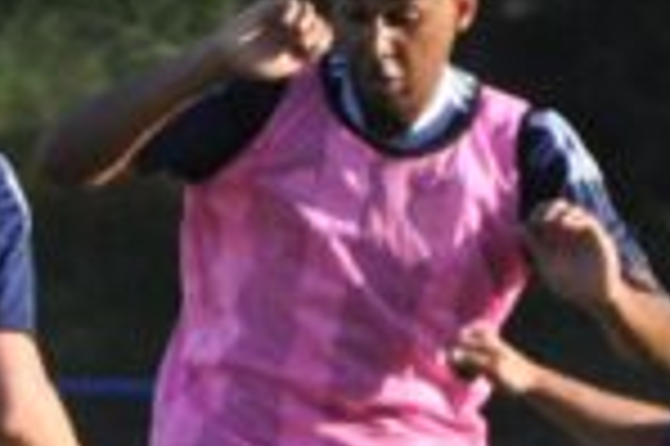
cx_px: 202
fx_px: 46011
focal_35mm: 2475
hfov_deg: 0.8
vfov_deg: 0.6
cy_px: 491
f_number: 5.6
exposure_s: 1/3200
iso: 900
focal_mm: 240
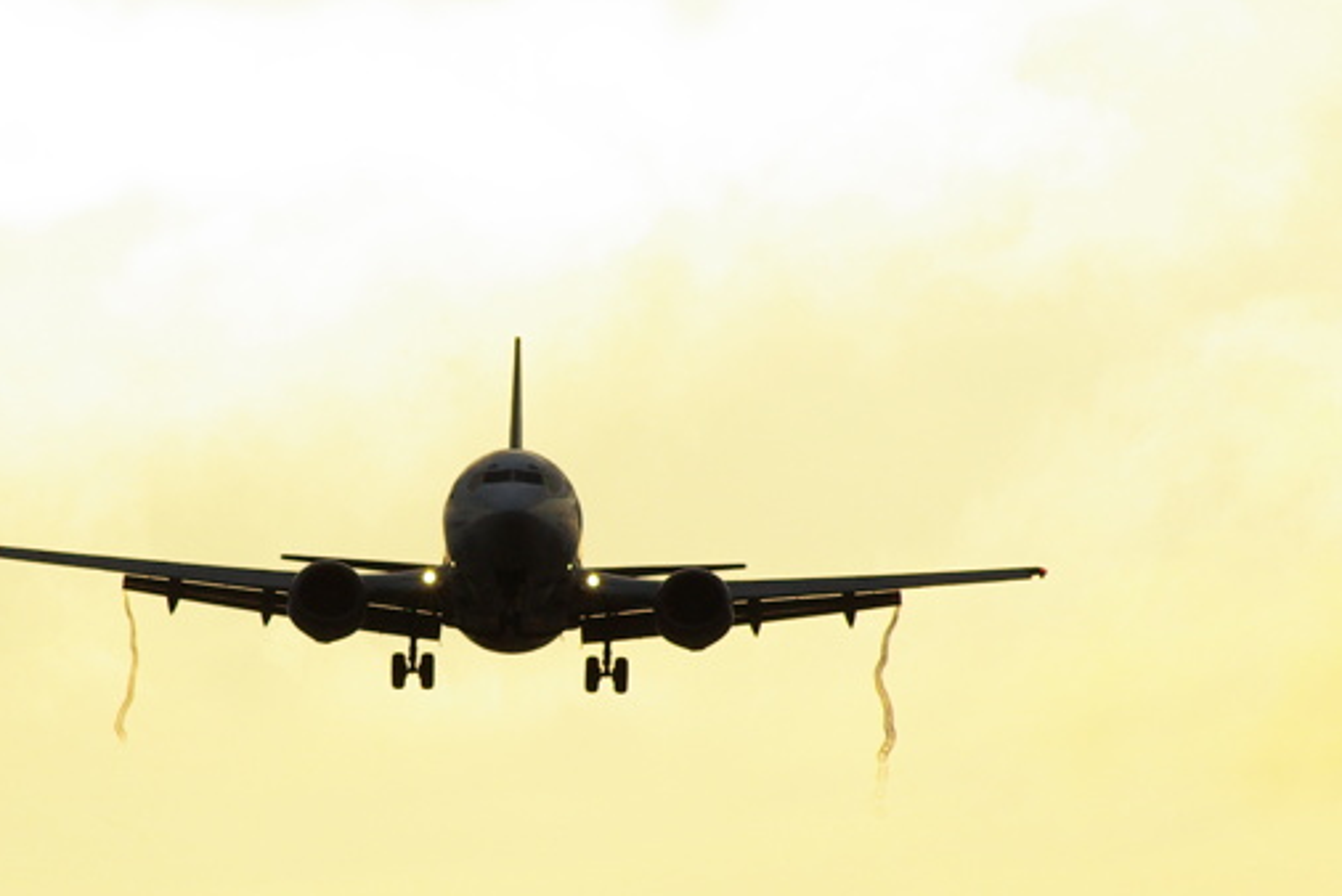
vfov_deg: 1.5
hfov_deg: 2.3
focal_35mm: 911
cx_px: 451
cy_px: 579
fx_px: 33978
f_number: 10
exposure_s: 1/640
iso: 200
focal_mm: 300
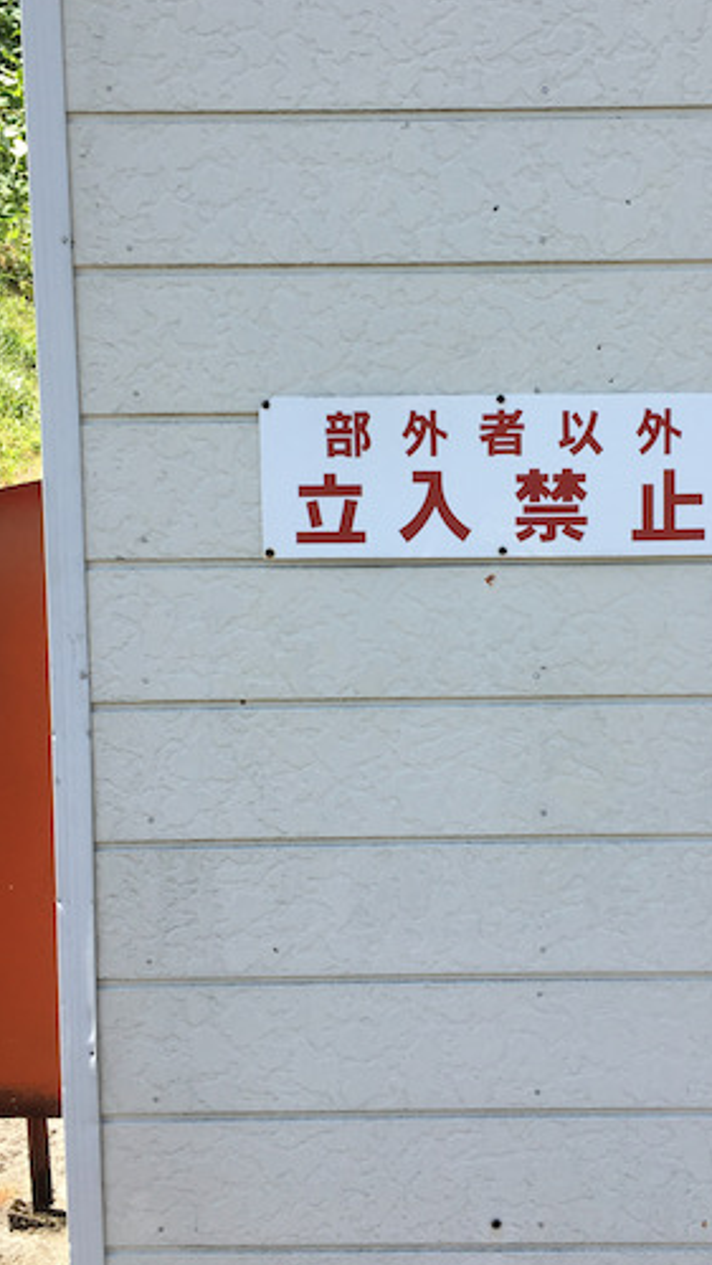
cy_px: 522
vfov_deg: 52.5
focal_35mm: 38
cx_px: 464
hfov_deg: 31.0
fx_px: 1274
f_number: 2.2
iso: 25
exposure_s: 1/769
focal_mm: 4.15
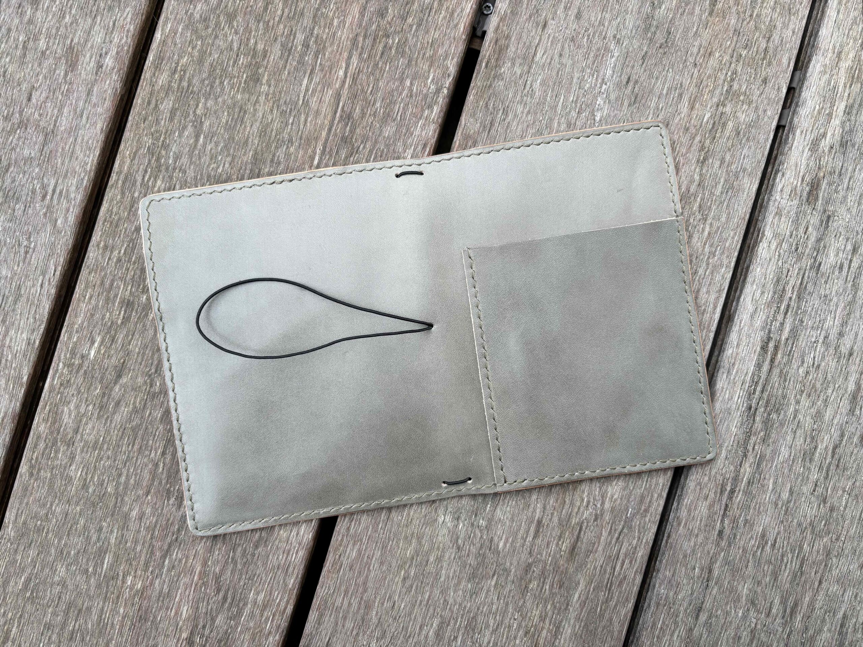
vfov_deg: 53.1
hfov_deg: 67.3
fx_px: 648
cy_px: 324
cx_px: 432
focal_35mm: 26
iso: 64
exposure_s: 1/121
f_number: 1.6
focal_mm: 5.96
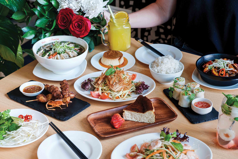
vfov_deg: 18.2
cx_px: 119
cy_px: 80
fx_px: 496
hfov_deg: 27.0
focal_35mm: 75
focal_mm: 50
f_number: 5.6
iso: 1000
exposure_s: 1/40
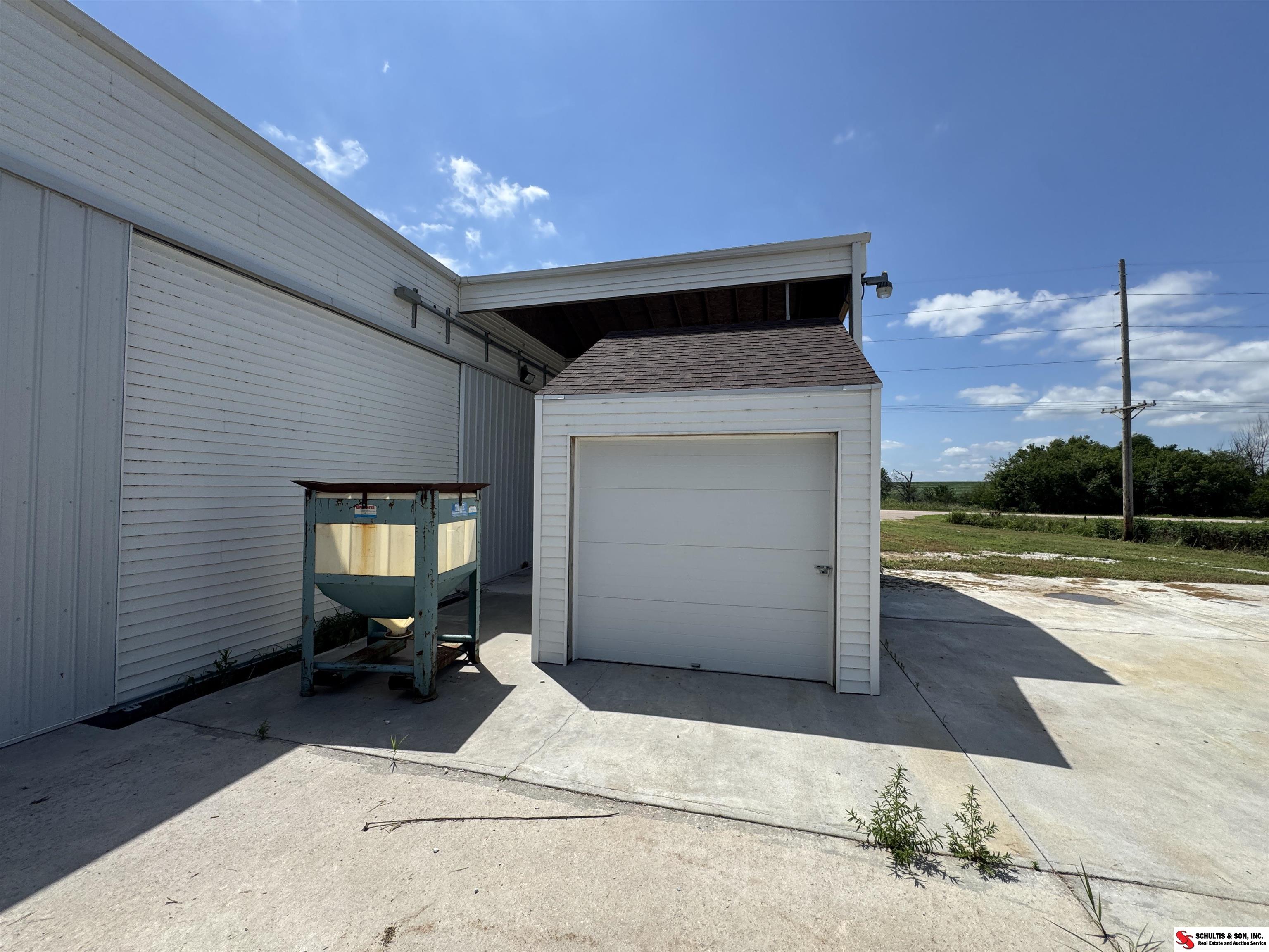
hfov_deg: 102.1
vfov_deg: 85.7
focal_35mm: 14
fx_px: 513
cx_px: 634
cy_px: 476
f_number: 2.2
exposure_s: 1/2208
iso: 50
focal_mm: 2.22
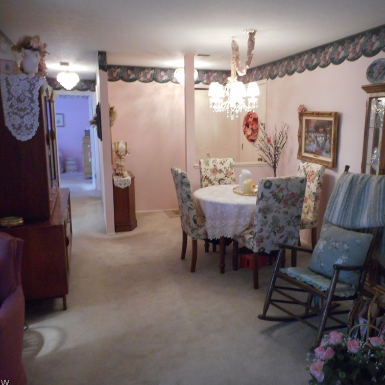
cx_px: 218
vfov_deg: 54.0
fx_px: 377
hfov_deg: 53.9
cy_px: 195
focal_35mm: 30
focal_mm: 4.5
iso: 400
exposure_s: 1/8
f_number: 3.7
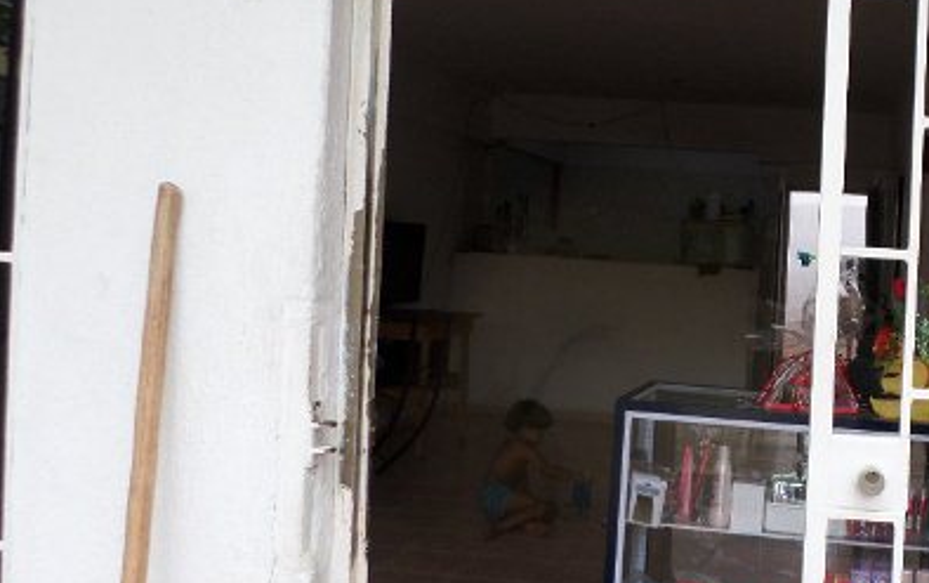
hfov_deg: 43.8
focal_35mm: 43
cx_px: 752
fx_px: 1090
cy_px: 271
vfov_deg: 29.9
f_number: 2.5
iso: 80
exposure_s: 1/180
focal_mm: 4.5
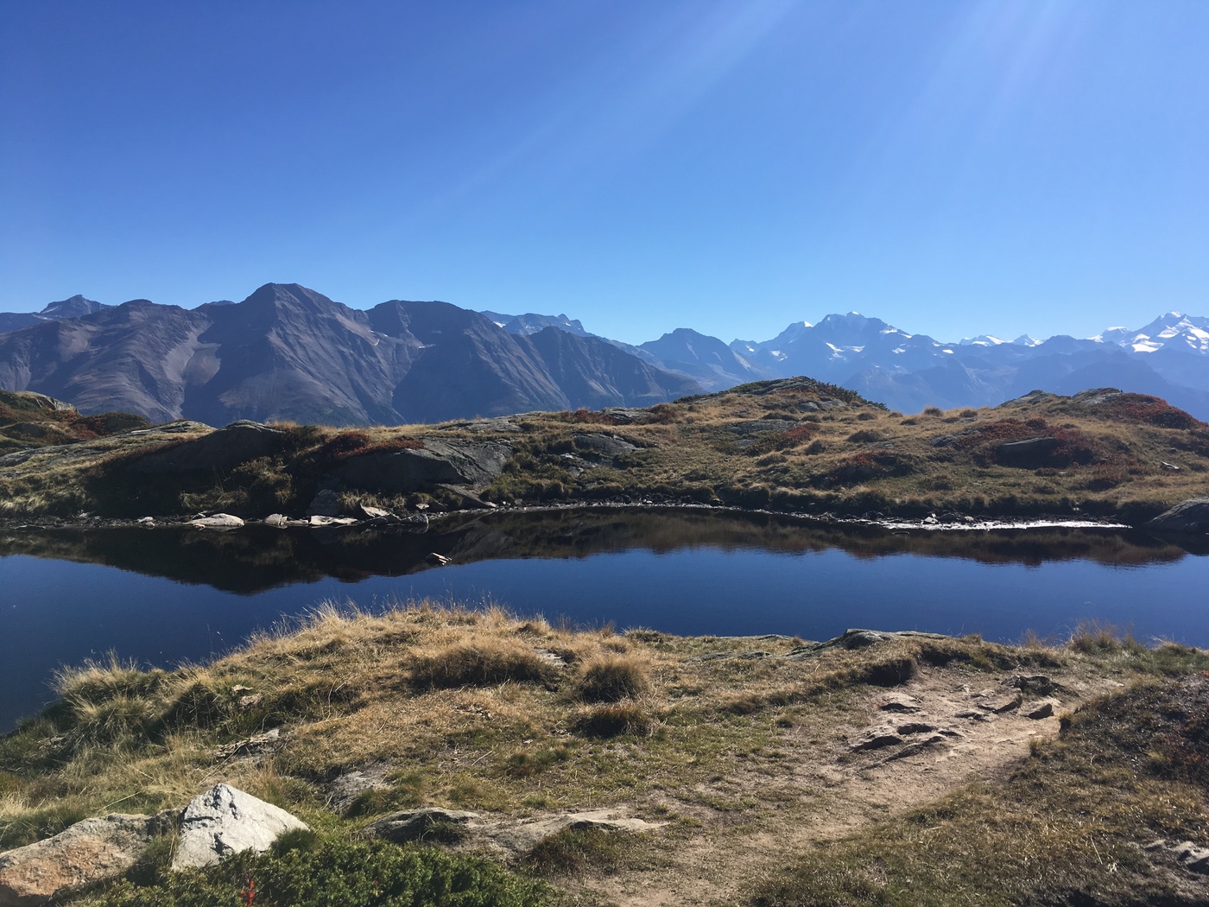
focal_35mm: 29
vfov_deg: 48.2
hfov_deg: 61.7
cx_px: 604
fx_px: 1013
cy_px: 454
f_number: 2.2
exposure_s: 1/2079
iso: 25
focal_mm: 4.15
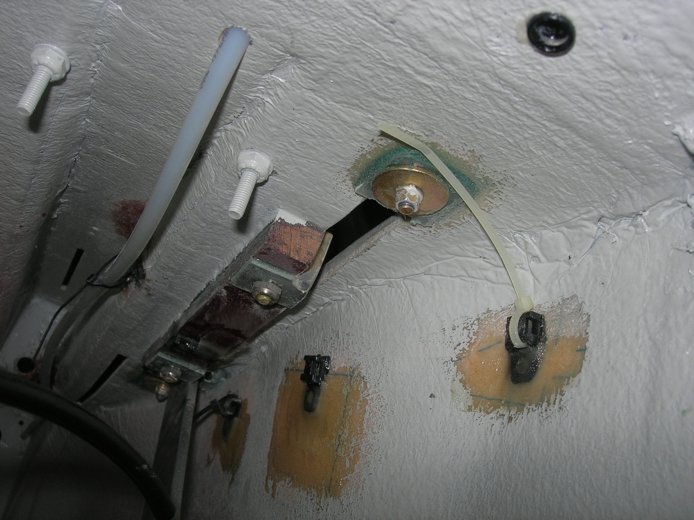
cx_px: 347
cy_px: 260
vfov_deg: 37.7
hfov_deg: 49.0
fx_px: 762
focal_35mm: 38
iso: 64
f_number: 4.8
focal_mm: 7.8
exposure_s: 1/60.1
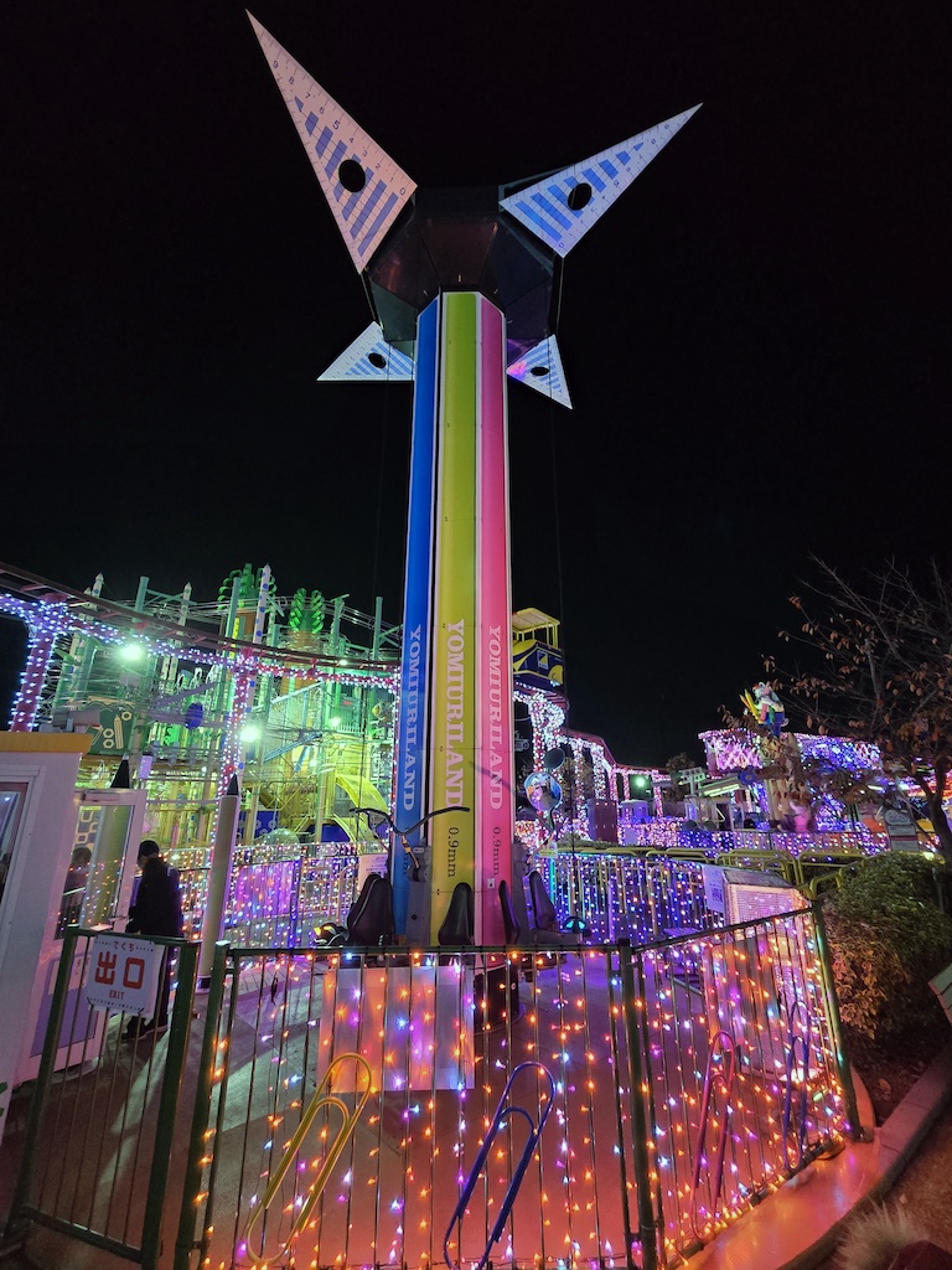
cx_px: 476
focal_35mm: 13
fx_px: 477
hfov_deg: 89.9
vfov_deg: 106.2
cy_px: 635
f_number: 2.2
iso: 1000
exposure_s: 1/50
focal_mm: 2.2
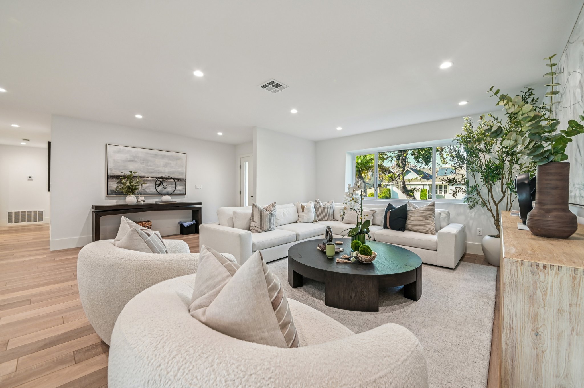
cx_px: 292
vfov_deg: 81.1
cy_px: 194
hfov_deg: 104.3
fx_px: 227
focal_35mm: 14
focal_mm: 14
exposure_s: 1/8
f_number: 8
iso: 250
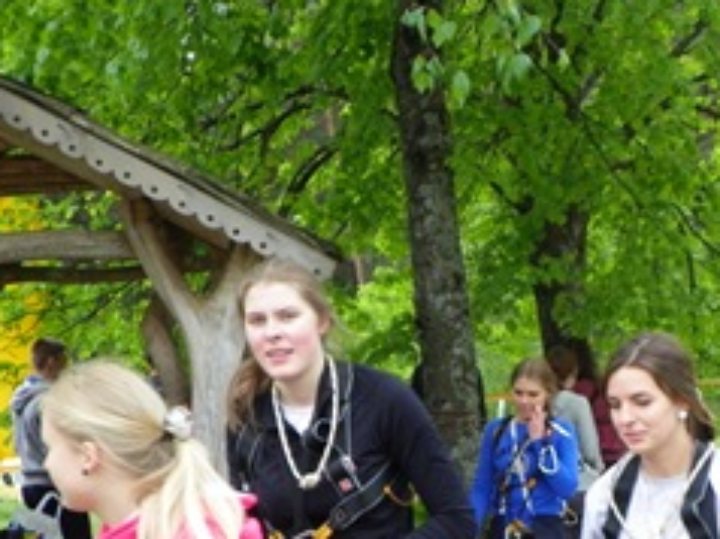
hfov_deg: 19.8
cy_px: 491
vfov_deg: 14.9
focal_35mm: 98
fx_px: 2036
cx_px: 584
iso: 100
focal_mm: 9.2
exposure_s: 1/160
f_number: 3.5
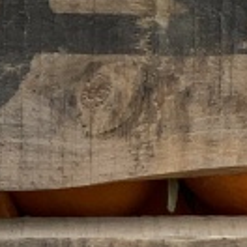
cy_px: -150
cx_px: 515
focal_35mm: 417
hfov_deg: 4.1
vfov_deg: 4.2
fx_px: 3366
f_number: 2.4
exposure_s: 1/122
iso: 25
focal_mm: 6
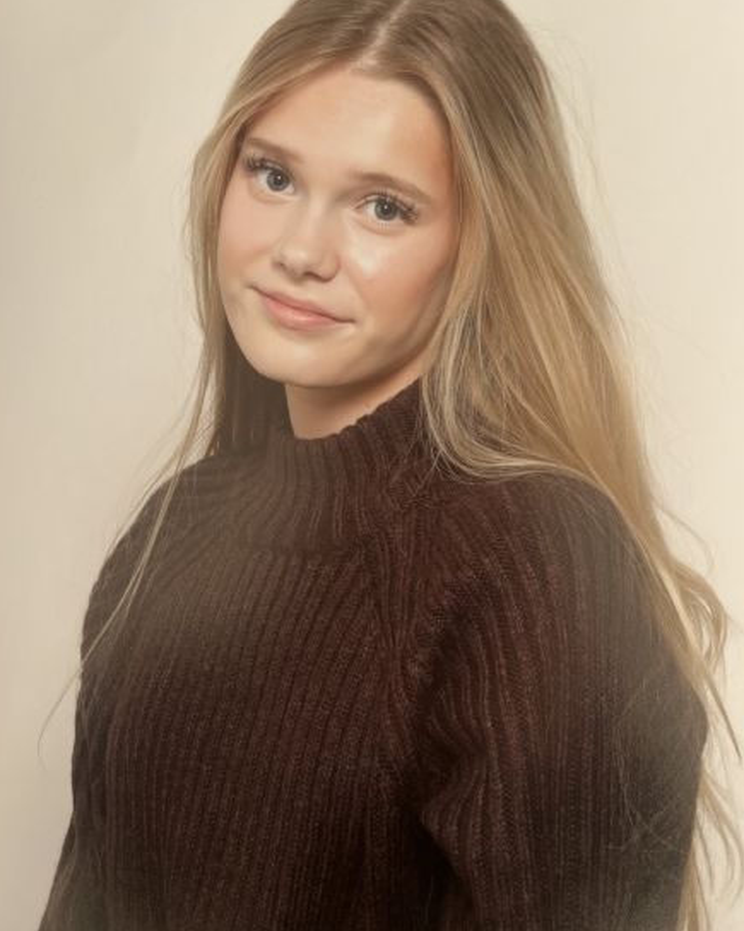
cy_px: 448
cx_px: 364
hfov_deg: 51.5
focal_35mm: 28
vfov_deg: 62.2
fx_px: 771
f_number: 1.6
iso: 100
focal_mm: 5.1
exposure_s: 1/122
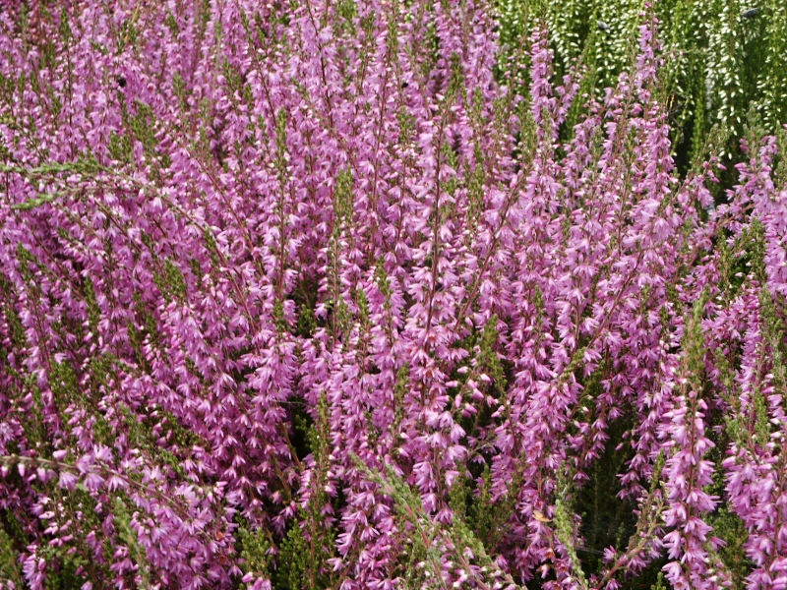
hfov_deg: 25.0
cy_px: 295
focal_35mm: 78
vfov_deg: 18.9
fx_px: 1773
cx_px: 394
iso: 64
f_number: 8
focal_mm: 15.48
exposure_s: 1/90
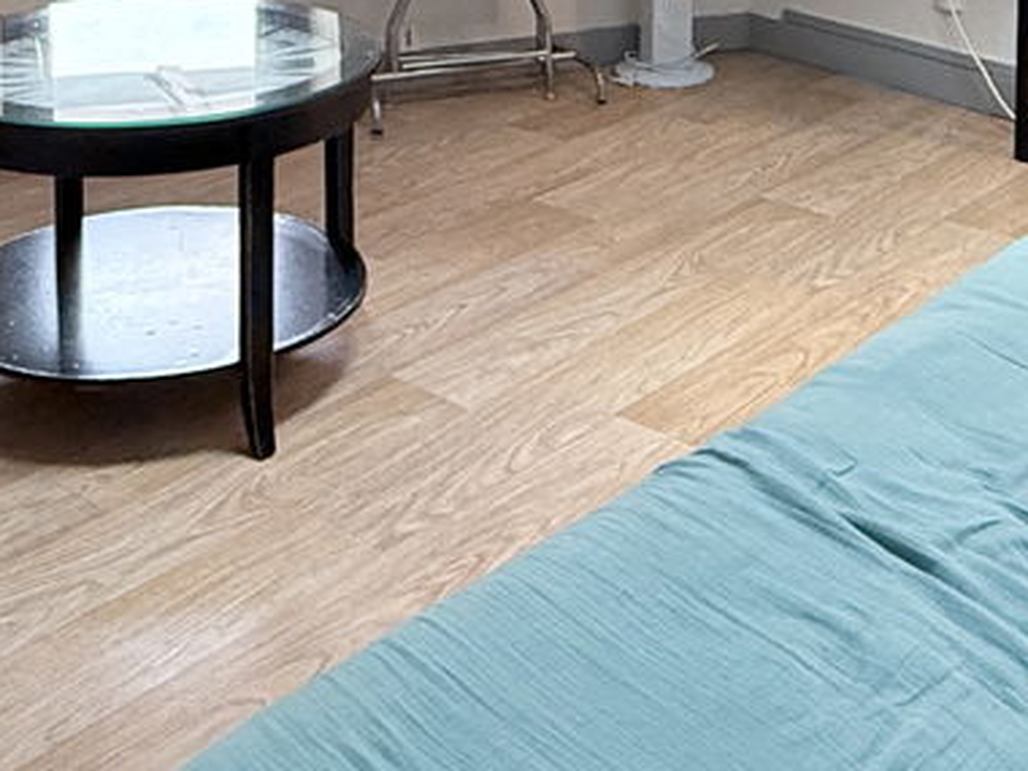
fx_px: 1752
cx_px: 598
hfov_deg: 32.6
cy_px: -181
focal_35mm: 59
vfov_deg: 22.6
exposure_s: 1/72
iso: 320
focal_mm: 2.22
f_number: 2.2
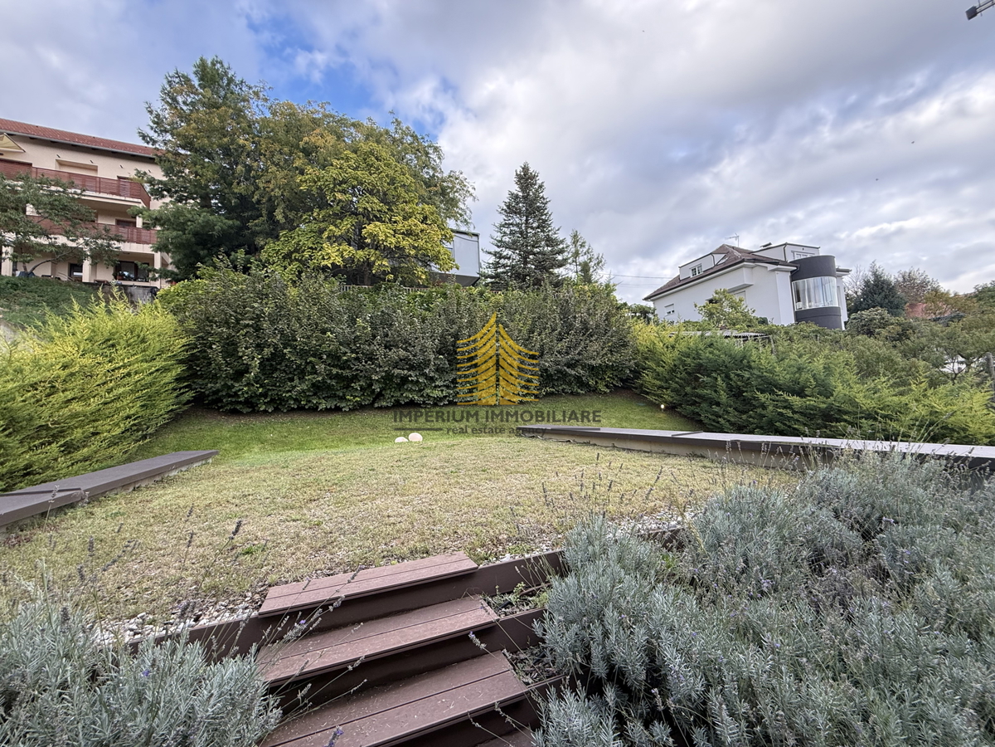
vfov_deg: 85.7
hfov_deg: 102.1
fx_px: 402
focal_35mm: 14
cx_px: 498
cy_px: 374
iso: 64
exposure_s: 1/197
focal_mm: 2.22
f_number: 2.2
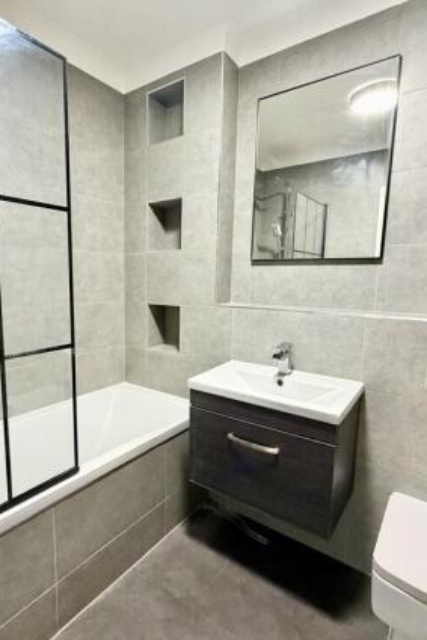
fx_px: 356
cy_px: 325
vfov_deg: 84.0
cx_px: 168
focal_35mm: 20
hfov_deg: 61.4
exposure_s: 1/50
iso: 400
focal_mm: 2.22
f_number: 2.2
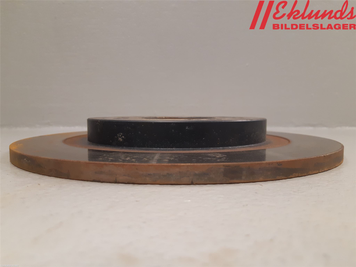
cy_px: 134
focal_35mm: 26
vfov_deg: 53.1
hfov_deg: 67.3
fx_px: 267
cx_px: 178
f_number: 1.7
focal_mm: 3.93
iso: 200
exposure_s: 1/50
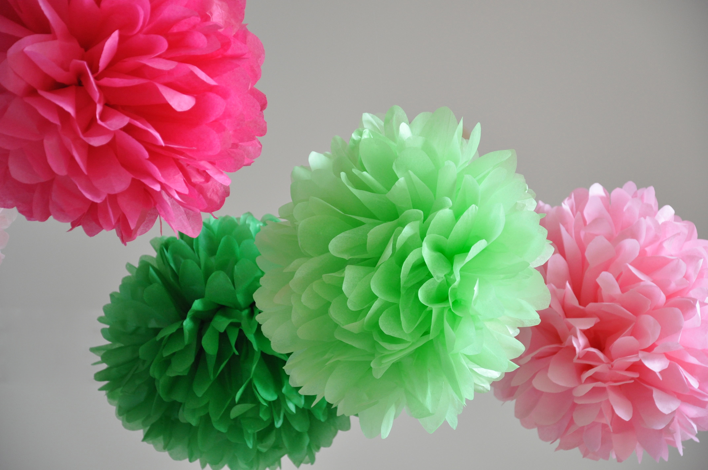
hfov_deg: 15.2
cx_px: 354
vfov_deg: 10.1
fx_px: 2652
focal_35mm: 135
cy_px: 235
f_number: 5.6
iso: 800
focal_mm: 90
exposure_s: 1/60
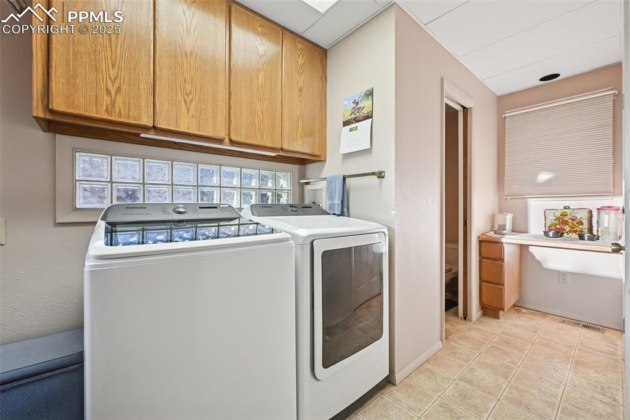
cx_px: 315
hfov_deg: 100.4
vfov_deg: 77.3
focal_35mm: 15
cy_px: 210
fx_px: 262
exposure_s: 1/30
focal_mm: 15
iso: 800
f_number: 11
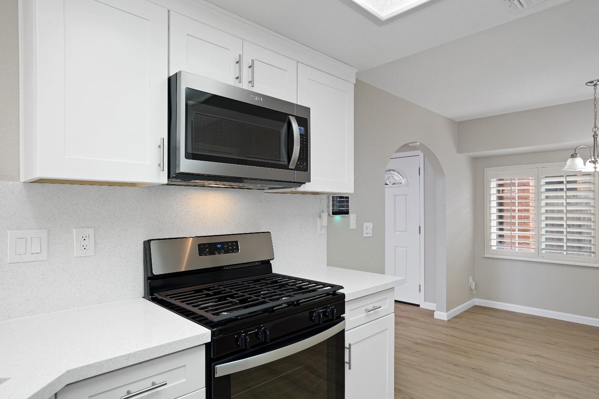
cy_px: 200
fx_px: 333
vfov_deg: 61.9
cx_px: 300
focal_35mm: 20
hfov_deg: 84.0
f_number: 8
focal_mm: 20
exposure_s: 1/6
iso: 400
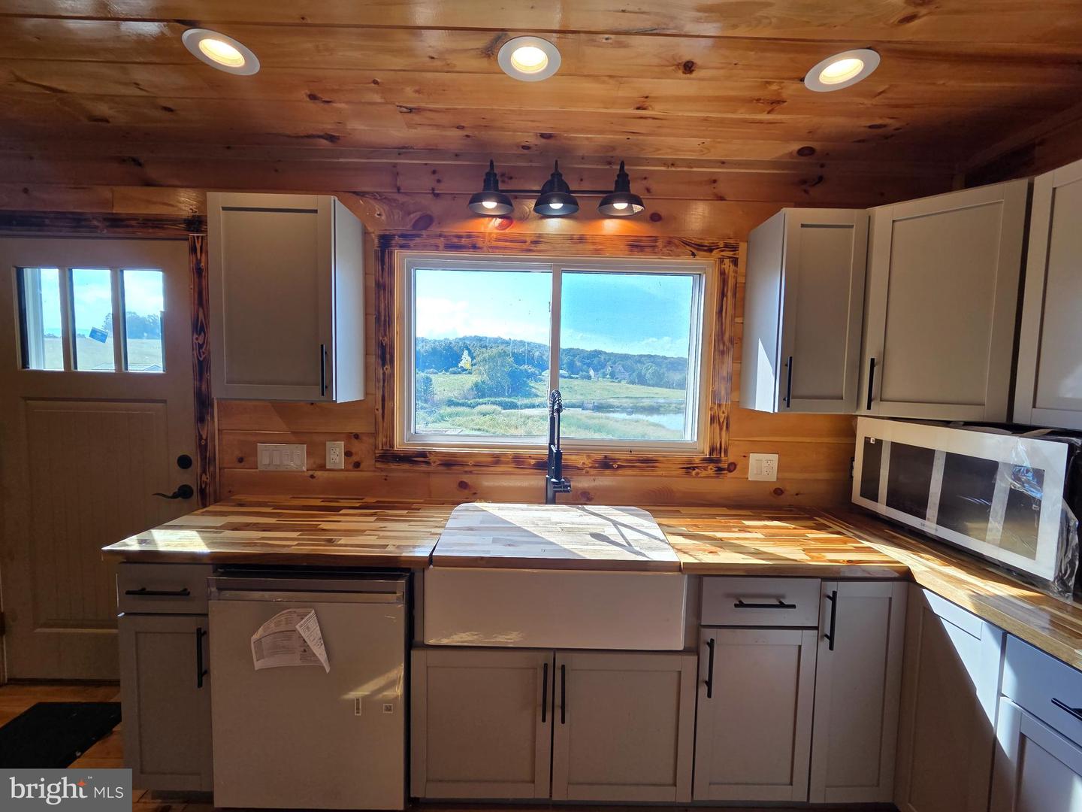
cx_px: 541
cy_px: 406
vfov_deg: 89.9
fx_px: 406
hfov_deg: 106.2
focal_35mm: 13
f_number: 2.2
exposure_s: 1/230
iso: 50
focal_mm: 2.2
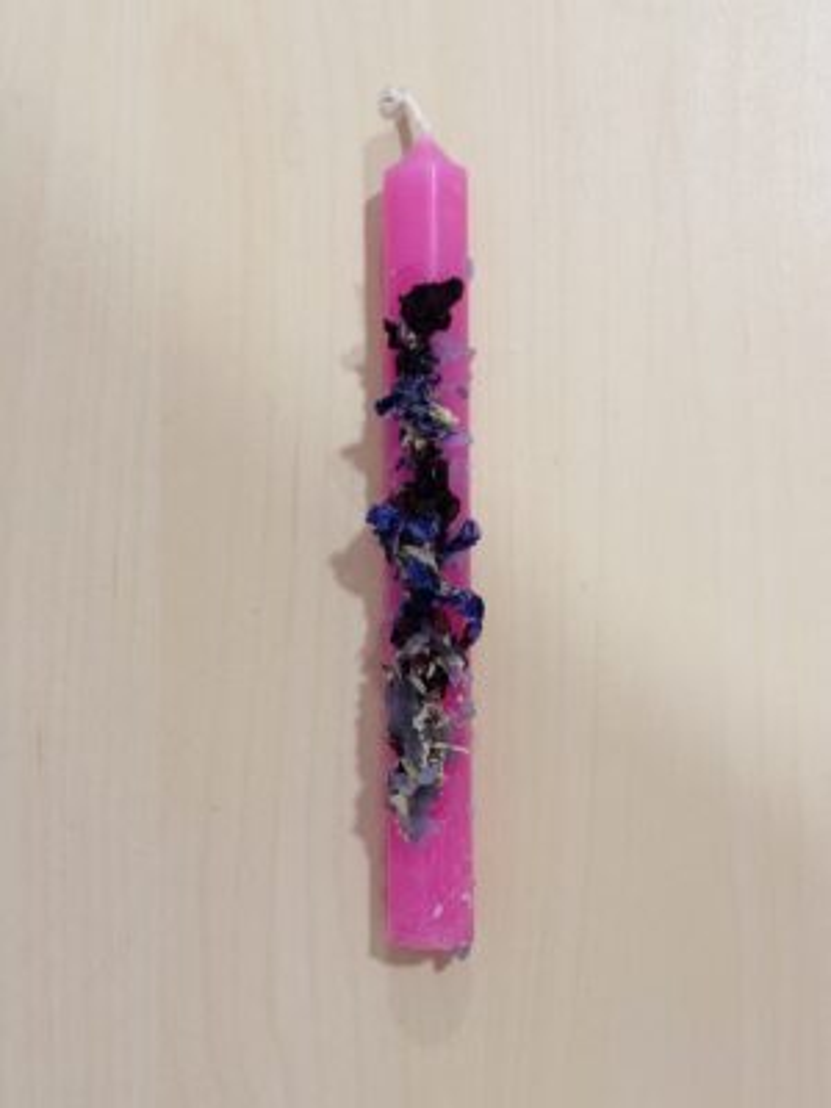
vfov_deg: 39.7
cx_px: 416
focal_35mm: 48
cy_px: 554
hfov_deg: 30.3
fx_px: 1536
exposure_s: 1/60
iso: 100
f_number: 1.78
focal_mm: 6.76
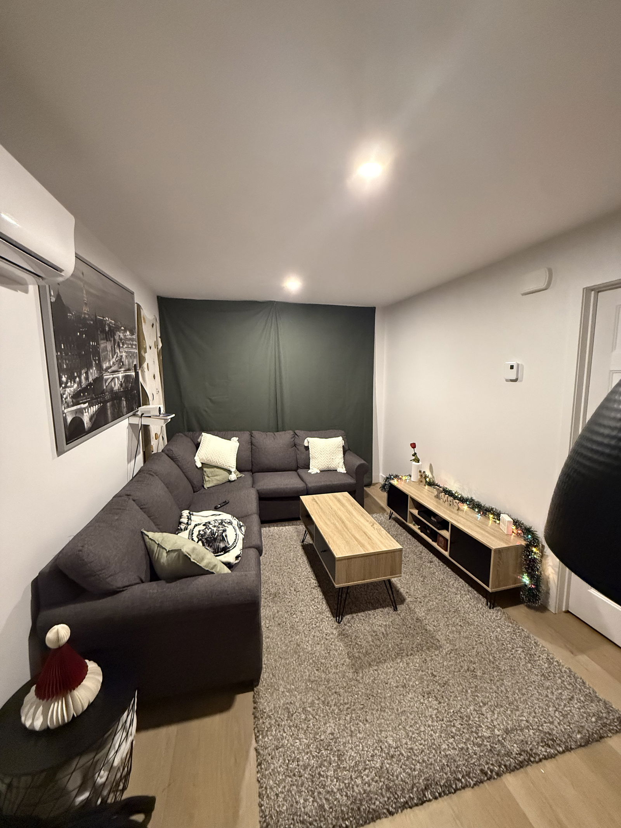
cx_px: 310
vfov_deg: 102.1
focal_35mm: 14
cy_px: 414
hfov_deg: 85.7
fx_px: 335
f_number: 2.2
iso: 800
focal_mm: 2.22
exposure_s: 1/60
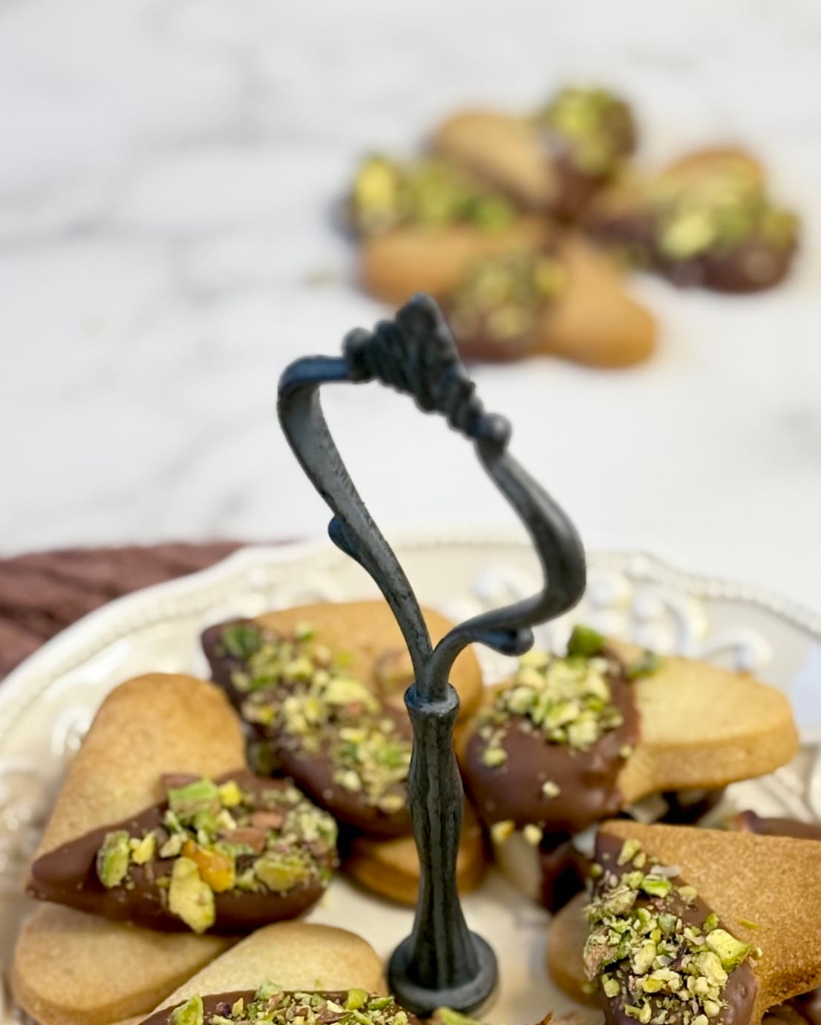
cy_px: 900
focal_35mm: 94
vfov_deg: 20.0
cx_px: 428
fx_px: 2854
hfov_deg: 16.4
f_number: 1.6
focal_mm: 5.96
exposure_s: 1/33
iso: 200
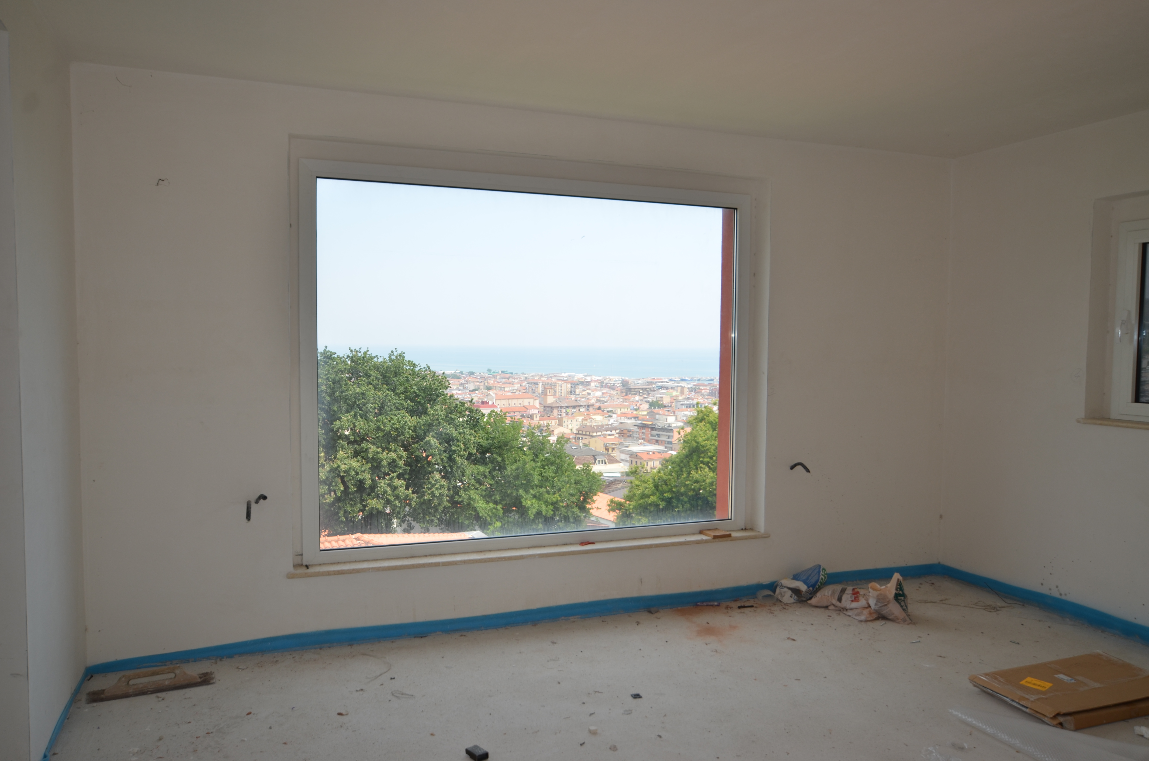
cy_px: 380
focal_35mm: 27
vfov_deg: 47.7
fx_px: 860
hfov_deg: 67.5
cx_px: 574
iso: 100
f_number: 5.6
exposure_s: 1/160
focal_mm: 18
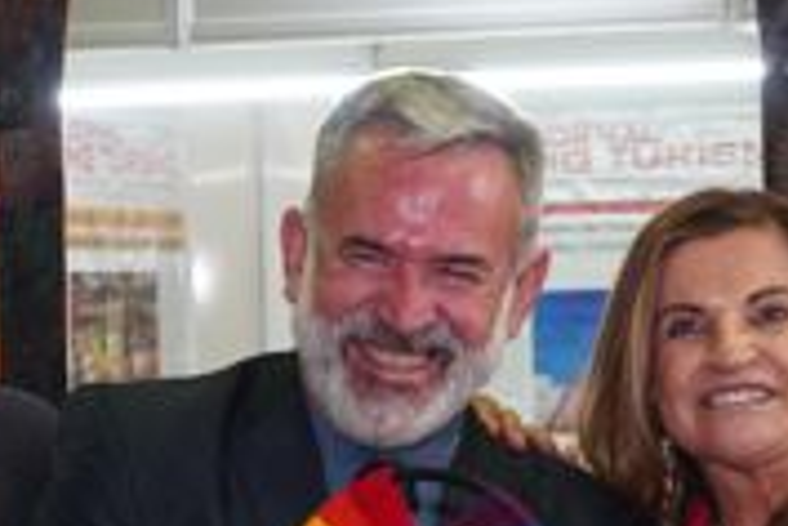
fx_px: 4193
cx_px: 321
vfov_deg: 7.1
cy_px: 586
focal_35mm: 192
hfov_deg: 10.7
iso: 1600
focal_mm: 41
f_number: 5.6
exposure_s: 1/50
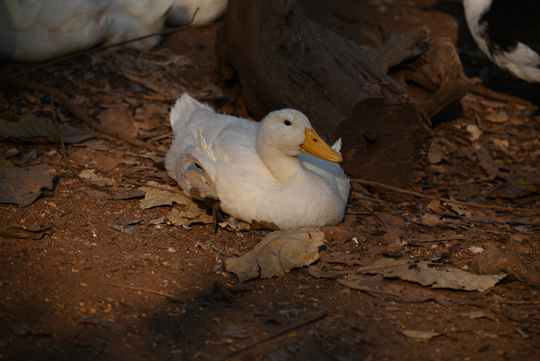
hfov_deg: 10.3
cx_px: 270
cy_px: 180
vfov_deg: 6.9
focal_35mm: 200
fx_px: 3001
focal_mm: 200
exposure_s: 1/500
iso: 140
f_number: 6.3
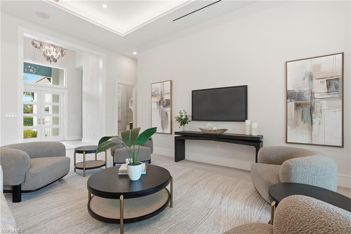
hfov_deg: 96.8
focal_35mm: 16
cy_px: 117
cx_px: 176
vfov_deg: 73.7
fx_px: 156
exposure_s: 1/30
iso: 200
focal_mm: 16
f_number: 9
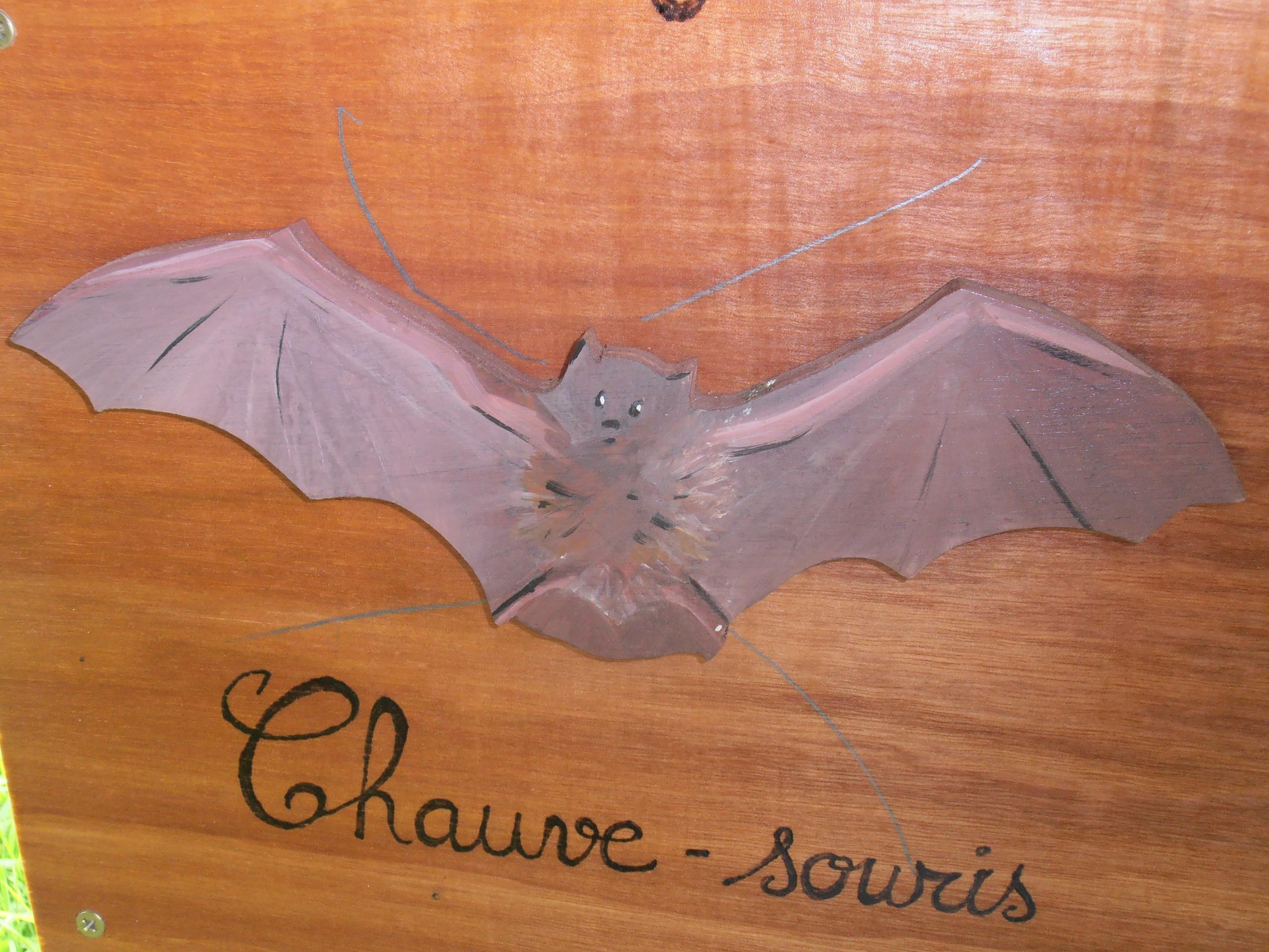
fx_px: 1613
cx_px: 634
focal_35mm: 44
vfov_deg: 32.9
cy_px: 476
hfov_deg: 42.9
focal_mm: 7.87
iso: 125
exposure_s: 1/40
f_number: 4.2
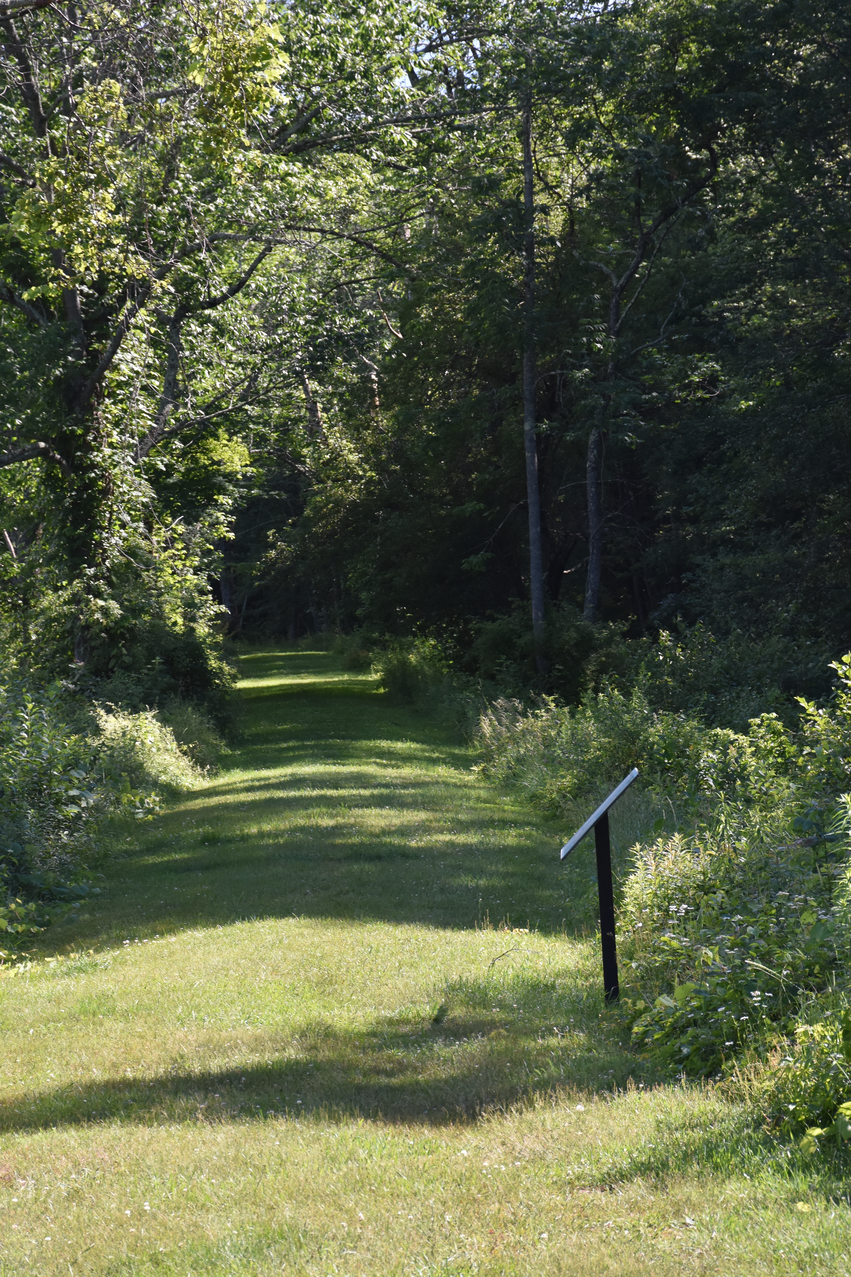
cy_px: 638
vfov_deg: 16.1
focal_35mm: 128
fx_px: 4521
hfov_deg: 10.8
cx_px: 426
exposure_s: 1/500
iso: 560
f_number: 8
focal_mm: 85
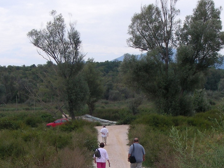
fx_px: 466
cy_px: 149
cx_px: 115
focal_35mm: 72
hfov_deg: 27.0
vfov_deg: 20.1
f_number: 4
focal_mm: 6.3
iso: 50
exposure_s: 1/228
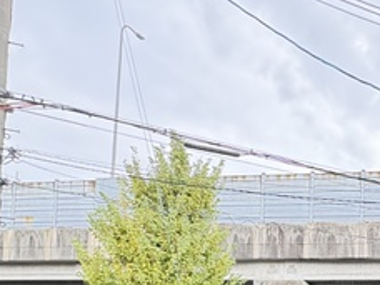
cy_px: 334
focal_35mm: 43
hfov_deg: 38.5
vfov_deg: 29.3
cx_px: 387
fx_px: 472
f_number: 2.2
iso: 250
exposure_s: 1/67
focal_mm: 2.22
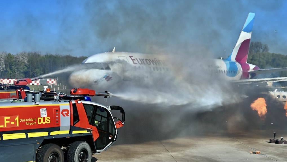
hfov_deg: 28.6
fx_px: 563
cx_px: 144
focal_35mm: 74
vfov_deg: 16.3
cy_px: 77
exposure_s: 1/100
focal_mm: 70
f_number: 16
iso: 100
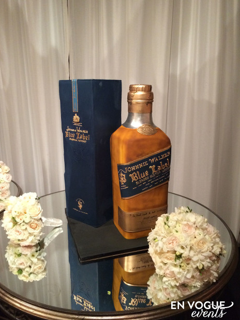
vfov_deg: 60.0
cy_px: 161
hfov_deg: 46.8
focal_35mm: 30
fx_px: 277
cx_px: 118
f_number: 2.2
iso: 320
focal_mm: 4.15
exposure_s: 1/30
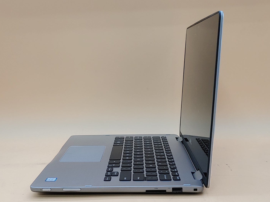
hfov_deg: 40.4
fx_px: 367
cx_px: 134
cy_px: 103
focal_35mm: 47
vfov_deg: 30.9
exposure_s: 1/72
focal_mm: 4.36
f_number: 1.8
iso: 50
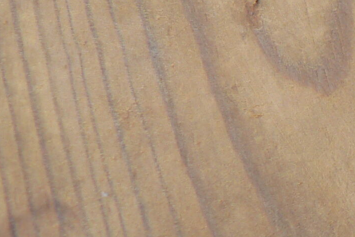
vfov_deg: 10.0
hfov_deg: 13.5
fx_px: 1341
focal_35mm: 136
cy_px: 22
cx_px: 643
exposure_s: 1/80
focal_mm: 6
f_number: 2.8
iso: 80
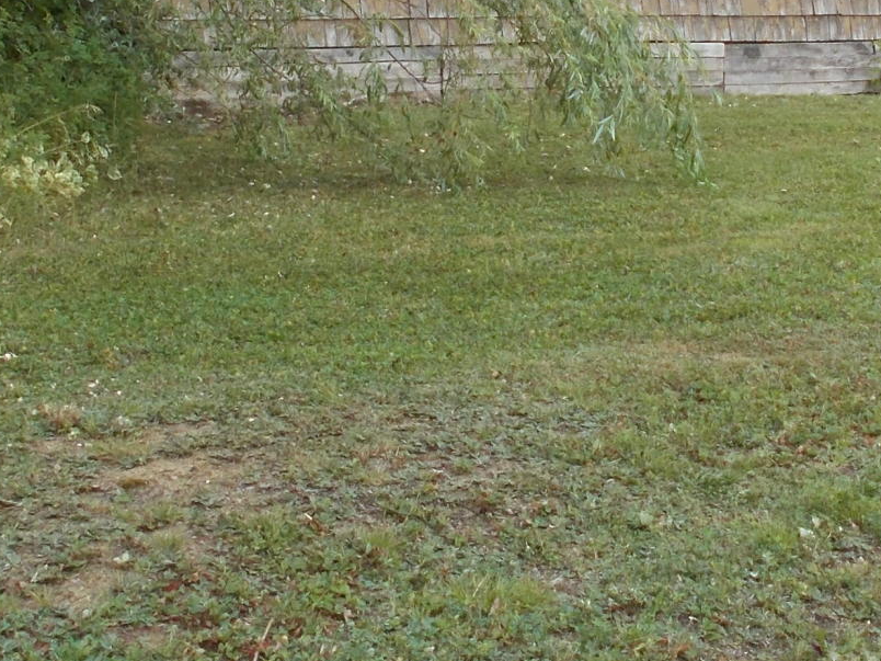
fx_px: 2469
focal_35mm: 97
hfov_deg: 20.1
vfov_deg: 15.1
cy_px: 104
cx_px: 613
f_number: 3.2
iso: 80
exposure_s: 1/160
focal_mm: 4.6
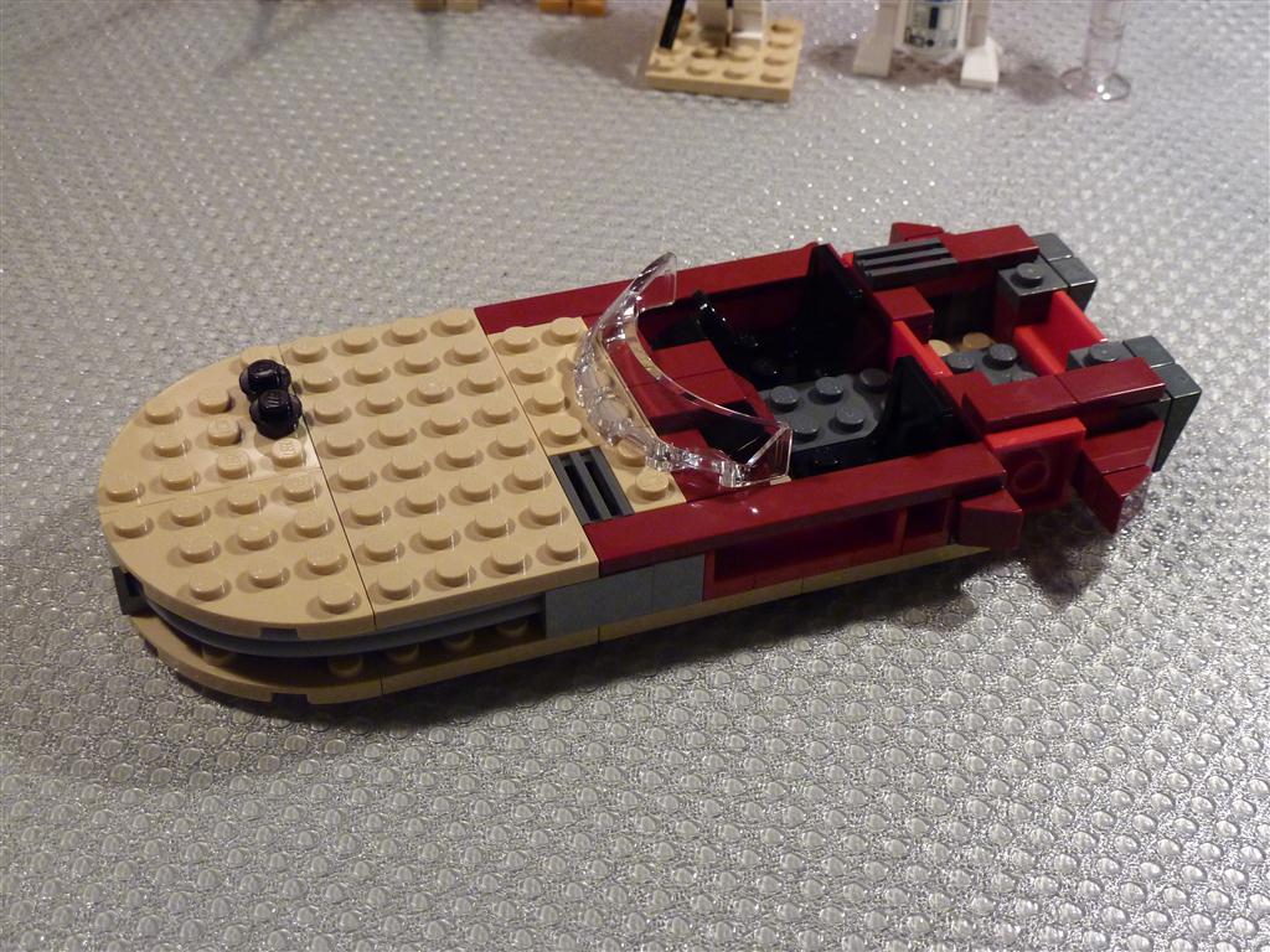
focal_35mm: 48
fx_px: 1761
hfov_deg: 39.7
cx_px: 635
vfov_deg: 30.3
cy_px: 476
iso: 320
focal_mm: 7.9
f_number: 3.8
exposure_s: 1/30
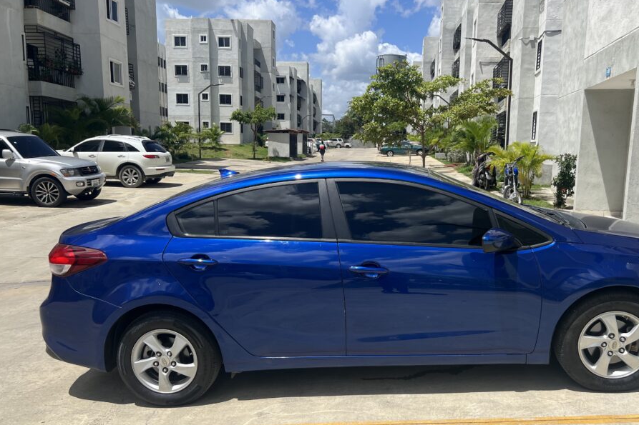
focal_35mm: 31
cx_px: 364
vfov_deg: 42.2
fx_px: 550
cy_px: 242
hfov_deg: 60.1
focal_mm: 5.7
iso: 50
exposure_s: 1/5319
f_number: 1.5
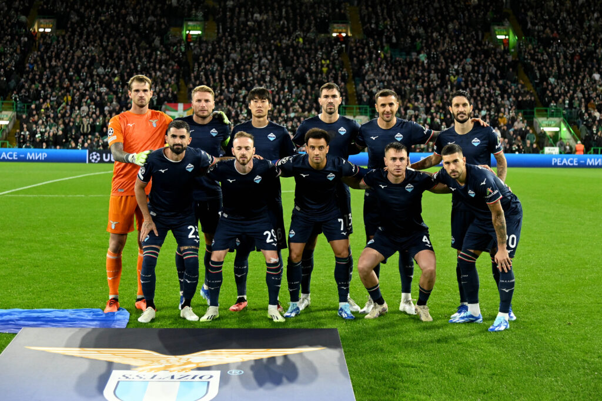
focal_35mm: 58
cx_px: 301
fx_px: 969
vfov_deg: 23.3
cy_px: 200
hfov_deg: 34.5
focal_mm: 58
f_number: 4
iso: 3200
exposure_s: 1/1000
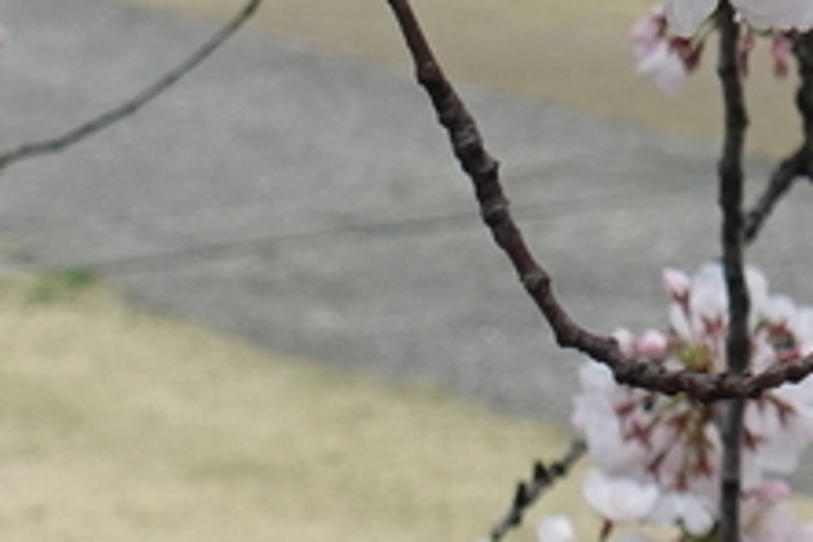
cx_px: 2512
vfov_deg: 2.7
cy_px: -595
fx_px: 11404
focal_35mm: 505
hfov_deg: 3.9
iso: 125
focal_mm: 25.64
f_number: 5.6
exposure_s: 1/200
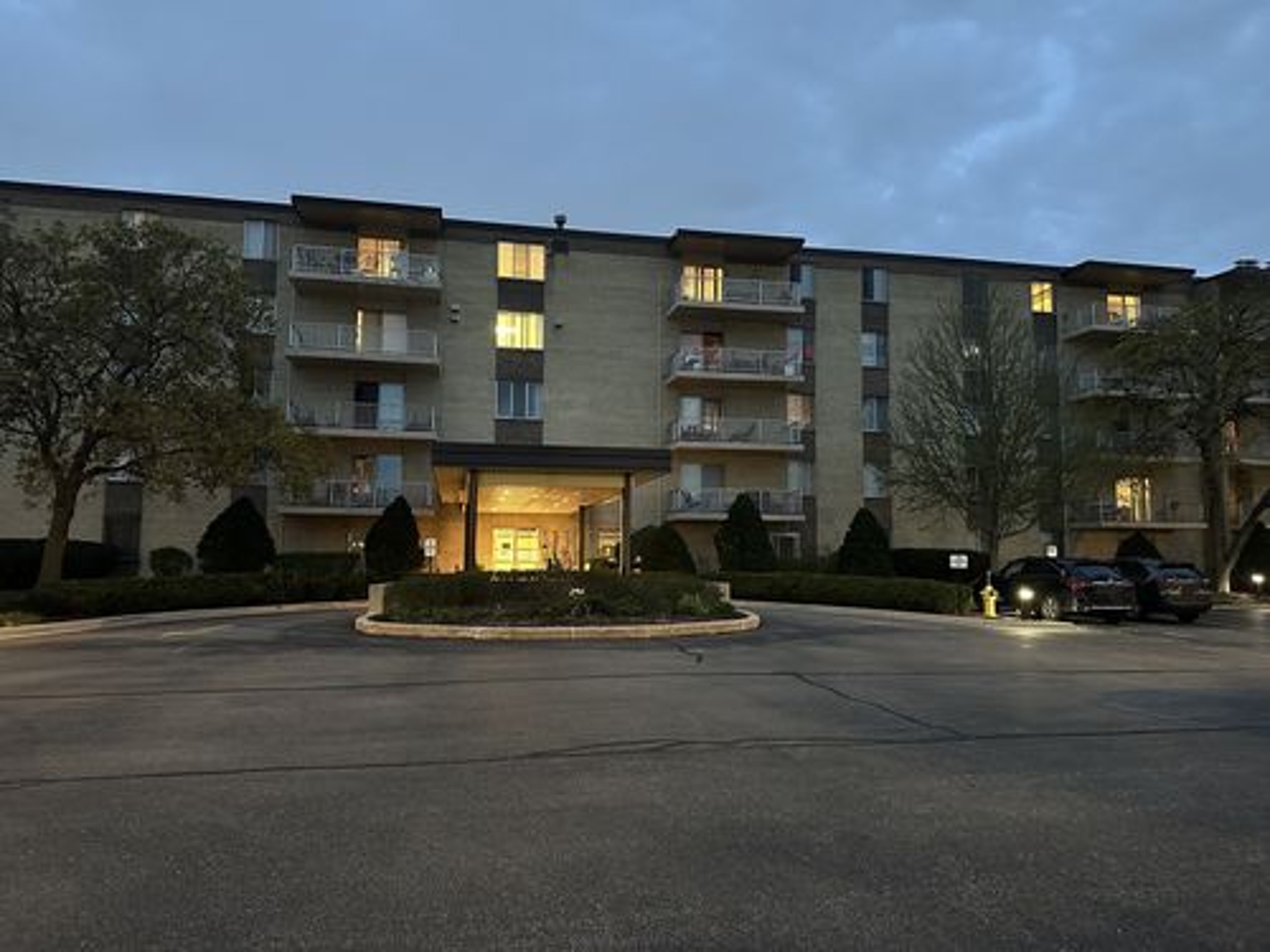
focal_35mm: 24
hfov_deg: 71.6
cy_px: 476
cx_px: 635
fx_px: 881
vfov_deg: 56.8
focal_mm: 6.86
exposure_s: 1/30
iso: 1250
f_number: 1.78
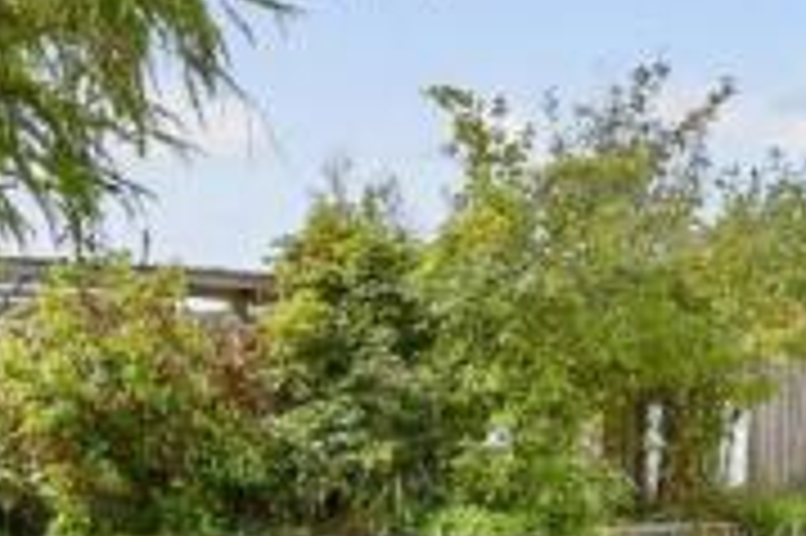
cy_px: 457
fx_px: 1230
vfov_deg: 24.0
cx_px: 525
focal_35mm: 55
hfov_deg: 36.0
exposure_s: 1/320
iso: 160
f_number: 6.3
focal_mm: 10
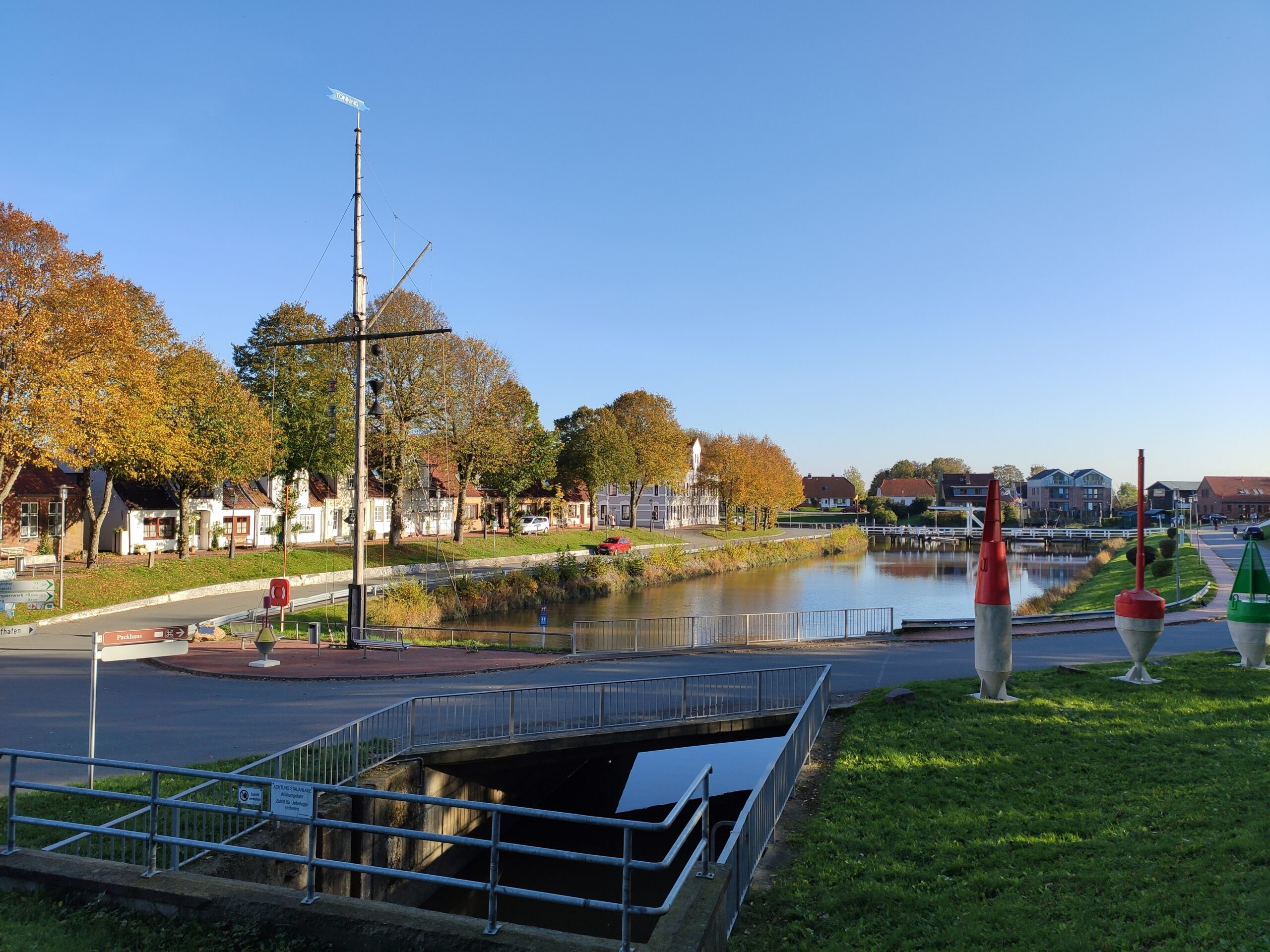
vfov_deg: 53.1
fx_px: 954
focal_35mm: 26
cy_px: 476
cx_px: 635
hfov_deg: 67.3
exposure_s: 1/1069
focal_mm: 4.77
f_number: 1.75
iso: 112
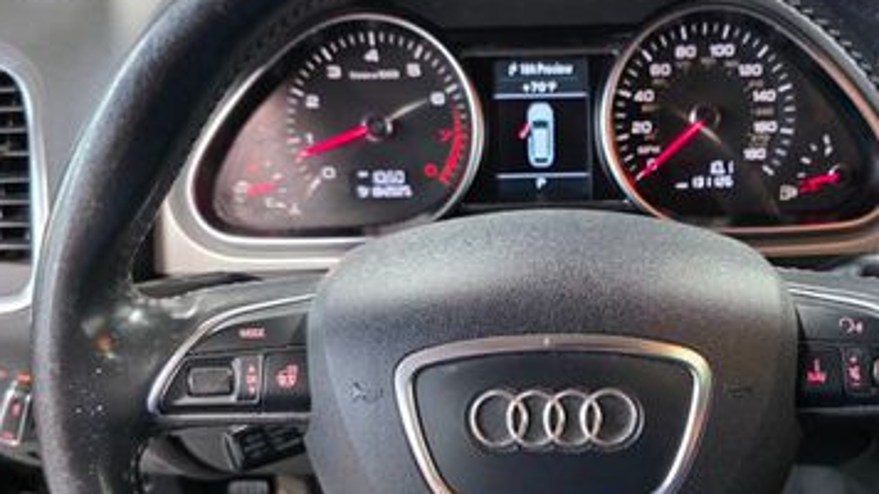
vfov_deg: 26.2
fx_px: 1049
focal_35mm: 45
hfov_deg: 45.0
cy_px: 358
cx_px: 563
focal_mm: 6.3
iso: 800
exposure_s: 1/120
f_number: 1.7
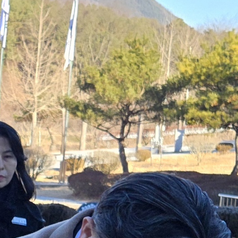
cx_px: -106
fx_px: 793
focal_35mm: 102
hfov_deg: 15.8
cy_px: 323
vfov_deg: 16.0
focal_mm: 5.4
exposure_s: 1/2000
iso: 80
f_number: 1.8
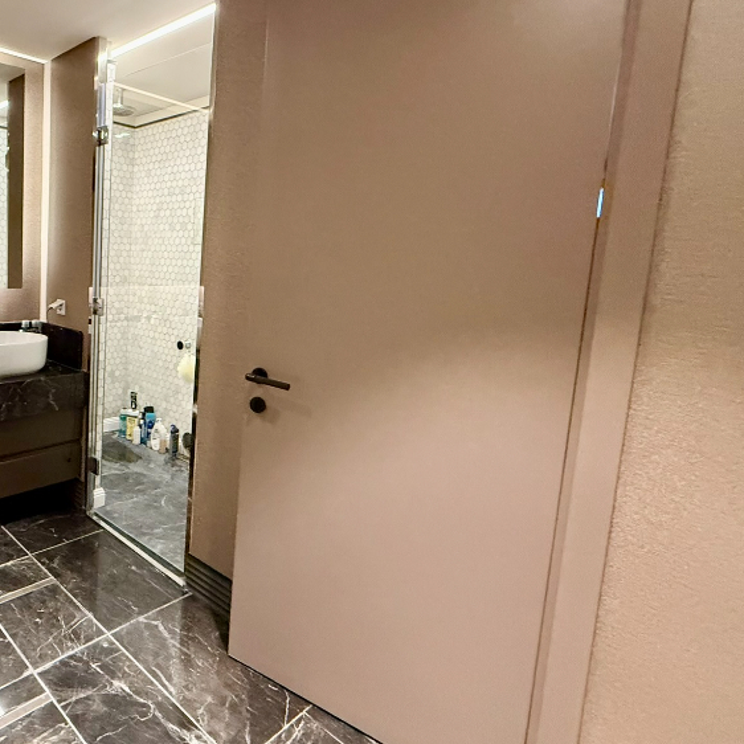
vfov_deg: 69.3
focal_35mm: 22
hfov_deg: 62.2
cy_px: 318
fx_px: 535
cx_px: 123
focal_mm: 2.22
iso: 640
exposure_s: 1/50
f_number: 2.2
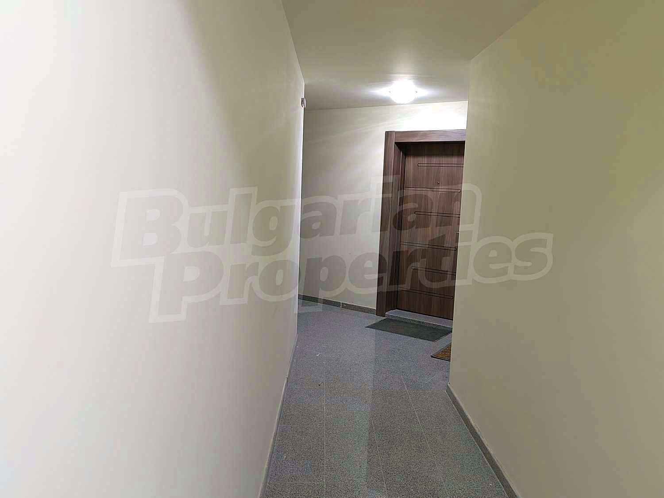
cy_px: 249
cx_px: 332
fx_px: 518
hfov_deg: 65.3
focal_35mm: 27
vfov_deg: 51.4
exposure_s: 1/50
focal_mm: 5.52
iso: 320
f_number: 1.9
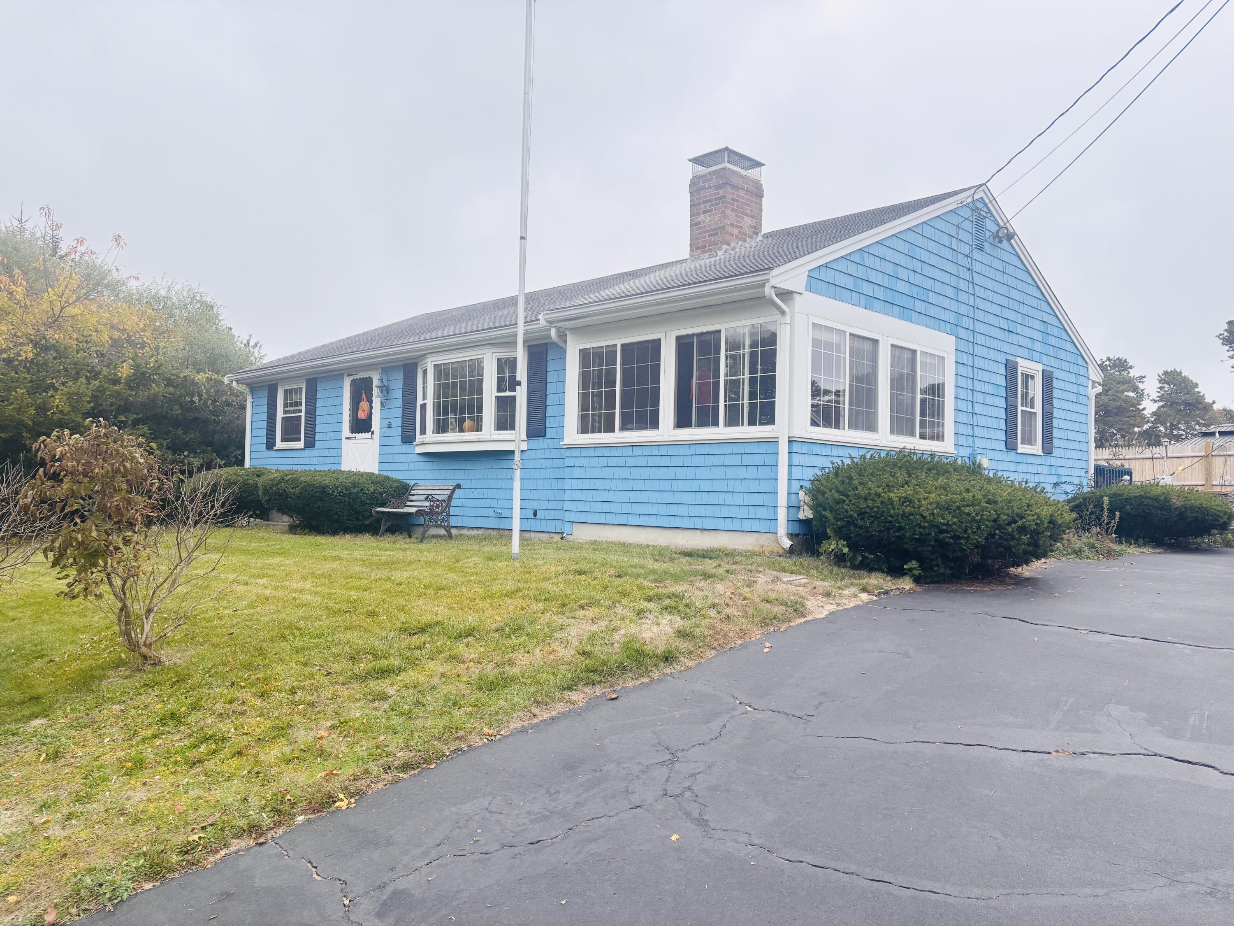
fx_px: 927
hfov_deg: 67.3
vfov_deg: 53.1
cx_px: 617
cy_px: 463
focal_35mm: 26
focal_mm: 5.96
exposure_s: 1/1751
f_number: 1.6
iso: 50
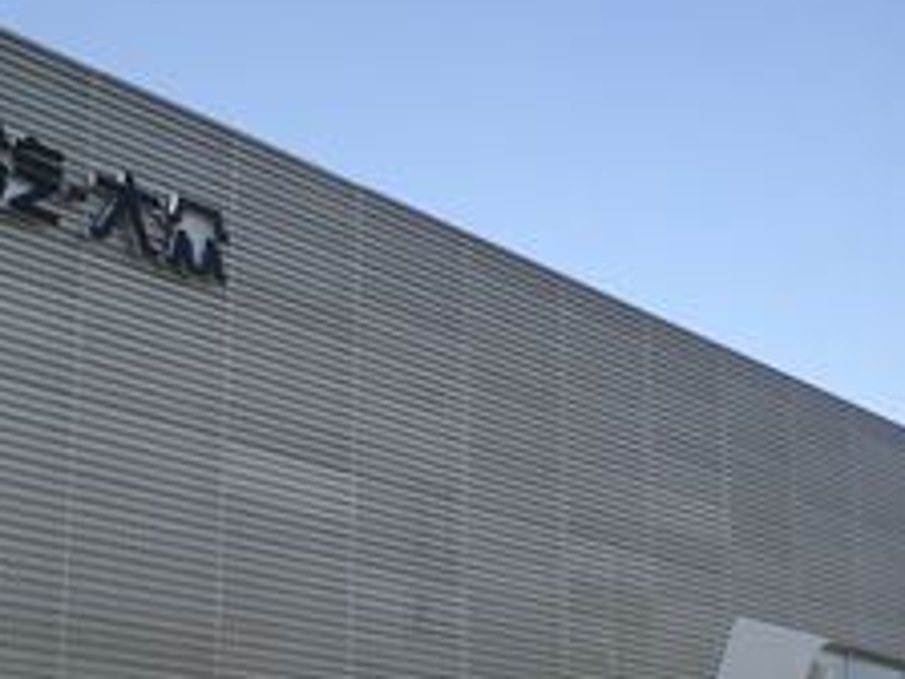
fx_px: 1778
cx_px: 440
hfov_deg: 28.6
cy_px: 513
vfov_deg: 21.4
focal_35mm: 68
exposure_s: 1/200
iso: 50
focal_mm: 6.3
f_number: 4.6
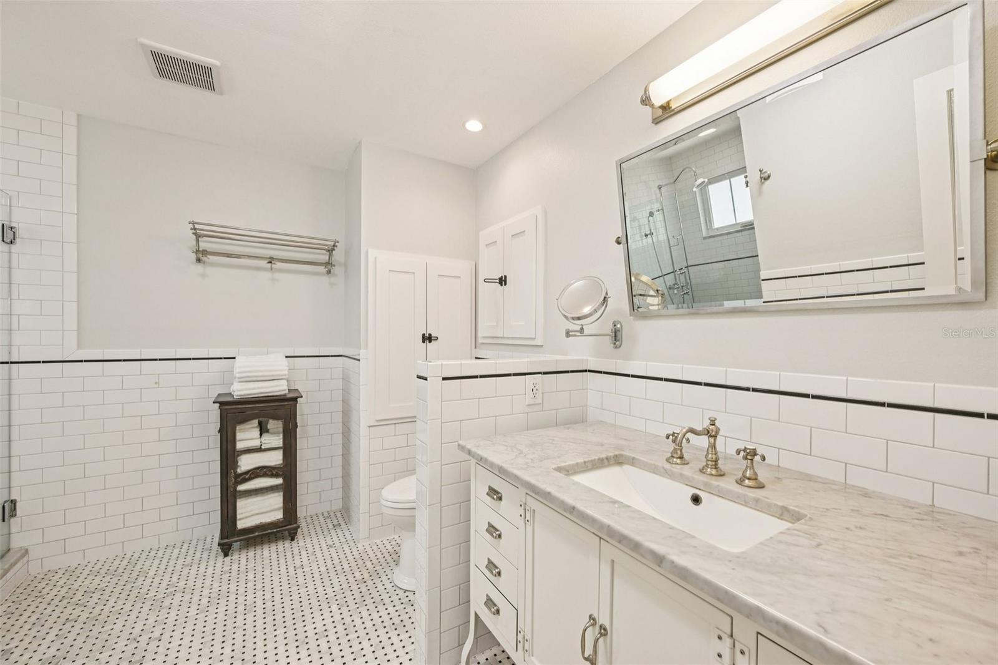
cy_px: 332
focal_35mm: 14
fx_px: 388
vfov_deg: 81.2
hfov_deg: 104.3
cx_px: 499
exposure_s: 1/30
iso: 400
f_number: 8
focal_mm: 14
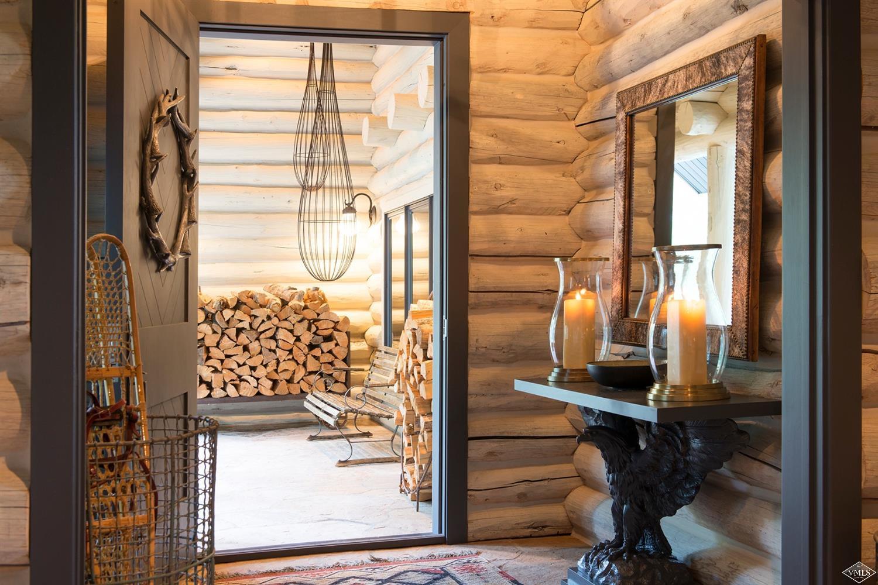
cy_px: 292
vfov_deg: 29.9
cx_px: 439
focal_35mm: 45
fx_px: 1097
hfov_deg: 43.6
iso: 200
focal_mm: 45
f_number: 8
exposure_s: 1/1.25
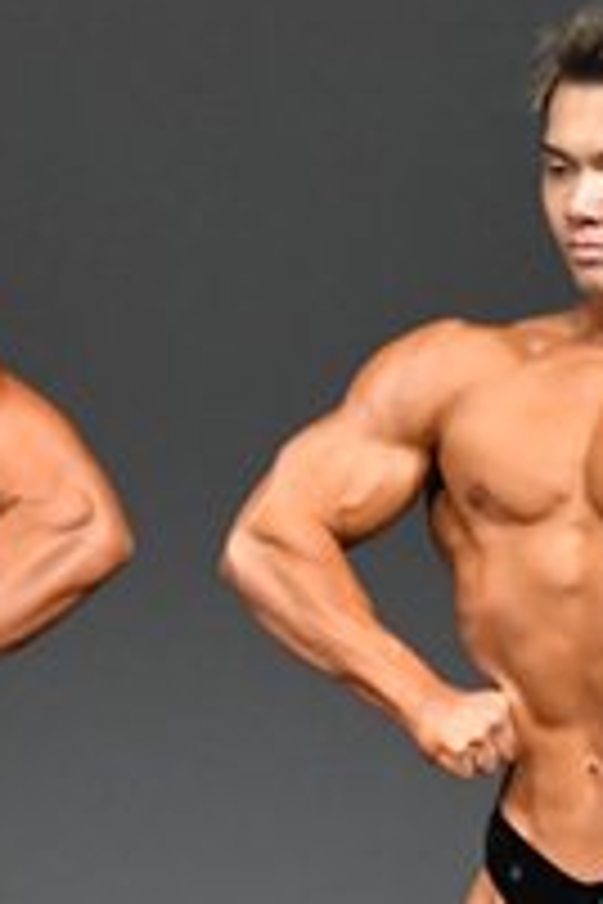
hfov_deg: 1.1
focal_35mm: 1215
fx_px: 30524
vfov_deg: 1.7
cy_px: 859
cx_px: 110
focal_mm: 210
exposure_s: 1/400
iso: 5000
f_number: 5.6
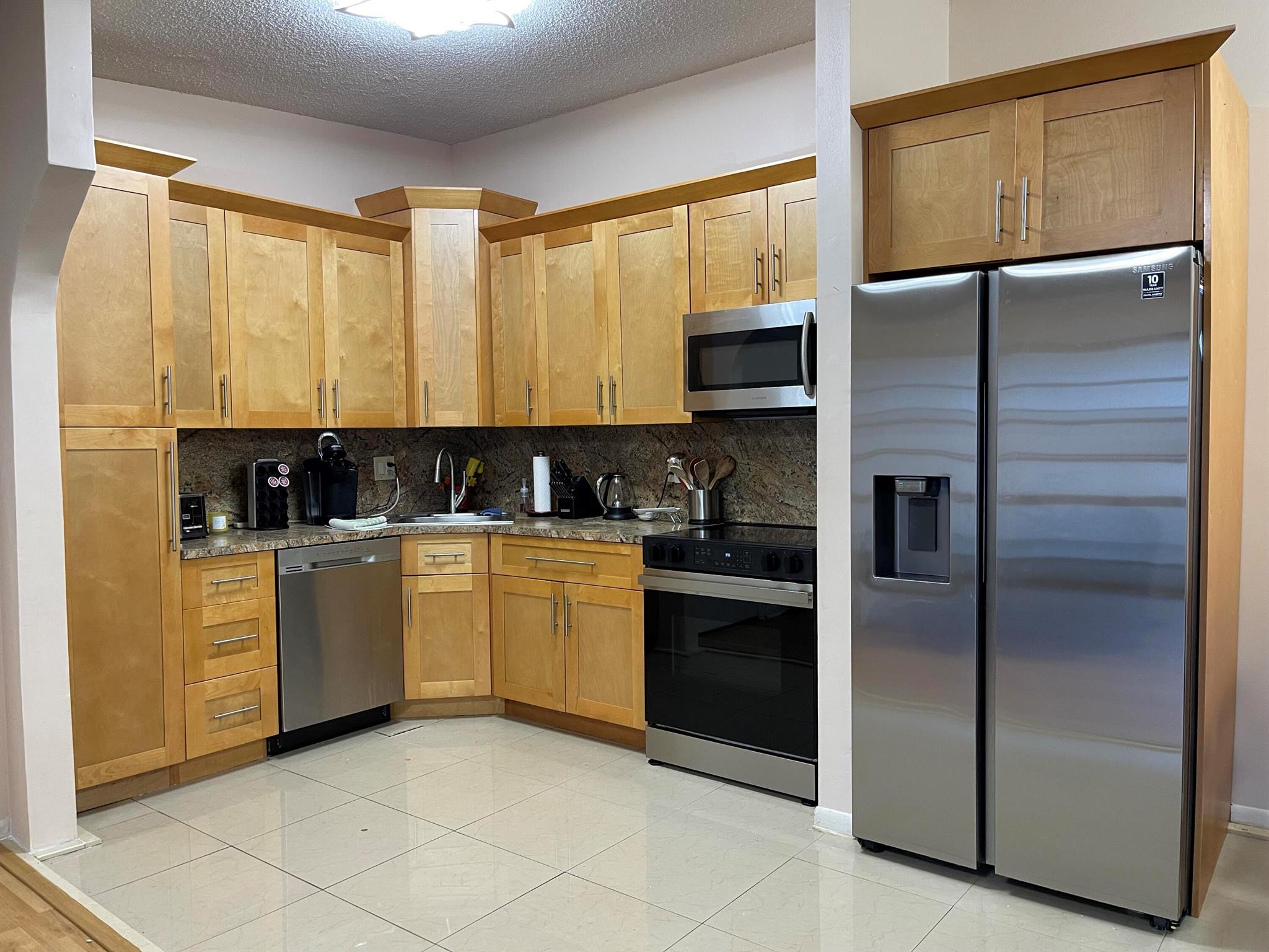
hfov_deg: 69.4
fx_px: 916
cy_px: 476
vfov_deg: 54.9
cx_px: 634
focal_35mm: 25
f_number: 1.6
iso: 125
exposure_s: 1/60
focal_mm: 5.1
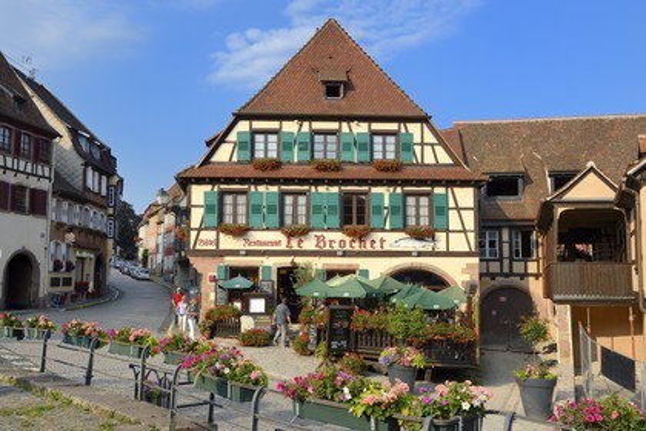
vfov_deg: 36.9
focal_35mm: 36
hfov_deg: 53.1
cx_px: 323
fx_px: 646
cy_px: 216
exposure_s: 1/250
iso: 200
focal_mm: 36
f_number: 9
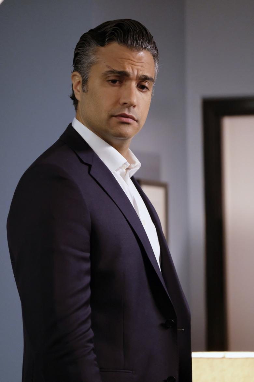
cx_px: 127
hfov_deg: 7.1
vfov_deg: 10.6
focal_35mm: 194
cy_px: 191
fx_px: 2053
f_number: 2.8
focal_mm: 129.2
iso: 5000
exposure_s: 1/125
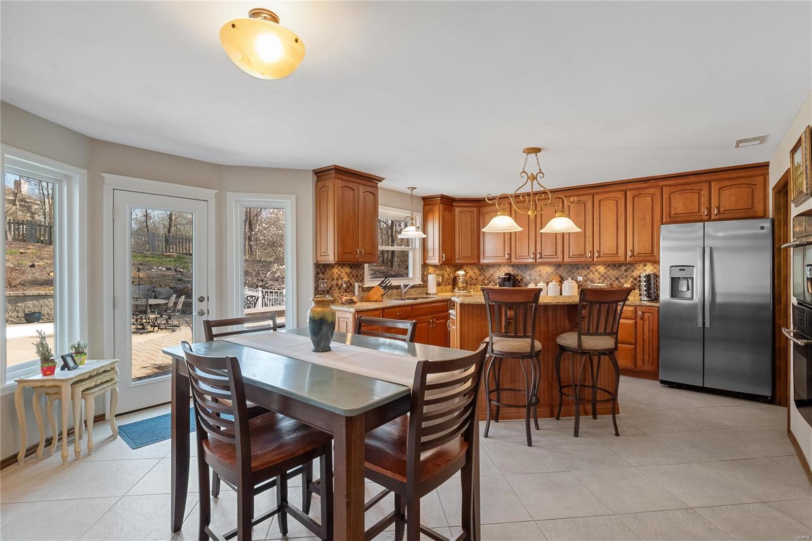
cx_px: 406
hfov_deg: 96.7
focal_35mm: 16
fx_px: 361
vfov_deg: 73.7
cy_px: 270
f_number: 8
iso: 400
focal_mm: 8
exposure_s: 1/8
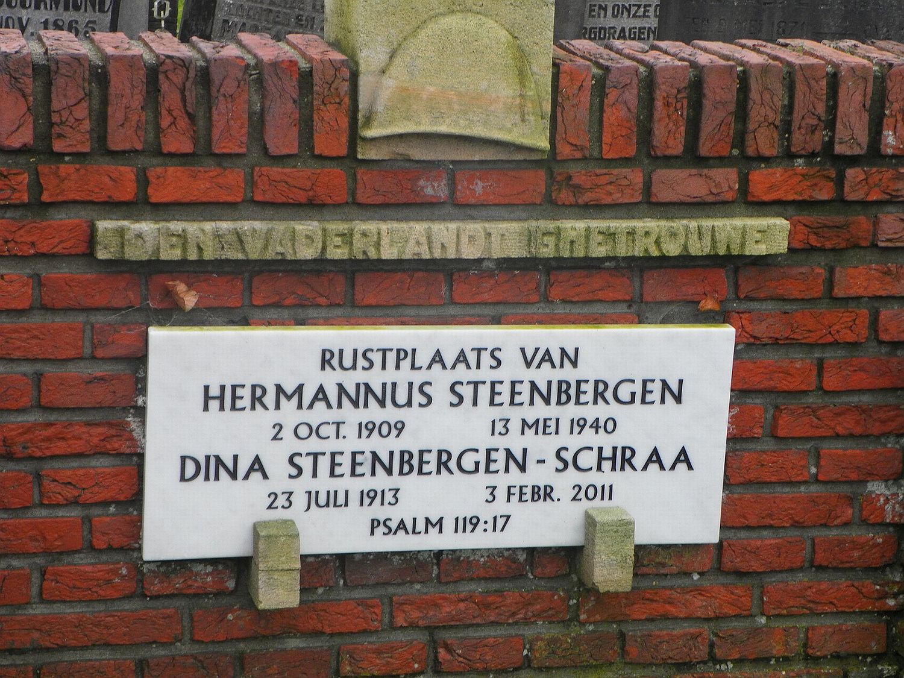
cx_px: 452
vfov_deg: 15.6
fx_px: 2481
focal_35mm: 95
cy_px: 339
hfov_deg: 20.7
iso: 125
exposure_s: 1/100
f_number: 4
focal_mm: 16.9
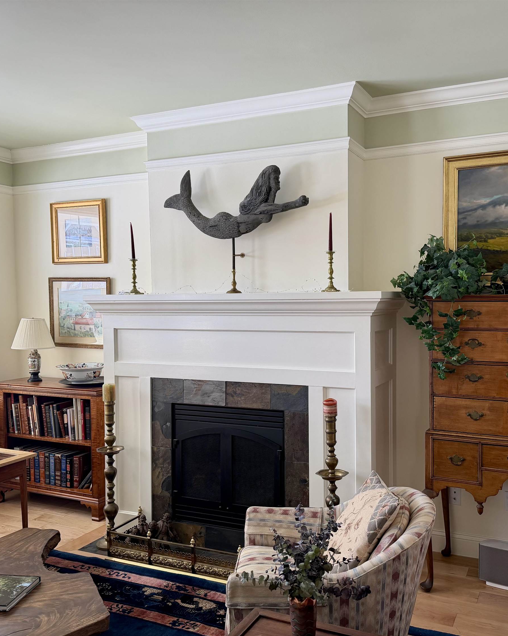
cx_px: 295
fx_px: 601
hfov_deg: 45.6
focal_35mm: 32
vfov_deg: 55.7
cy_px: 325
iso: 160
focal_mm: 6.76
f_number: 1.78
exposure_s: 1/144
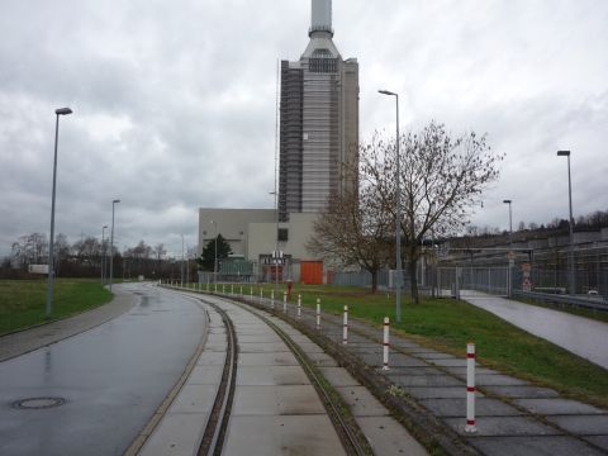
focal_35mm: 32
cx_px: 304
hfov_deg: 56.8
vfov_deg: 44.2
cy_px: 228
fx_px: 562
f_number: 4.5
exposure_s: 1/400
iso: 100
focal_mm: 5.2
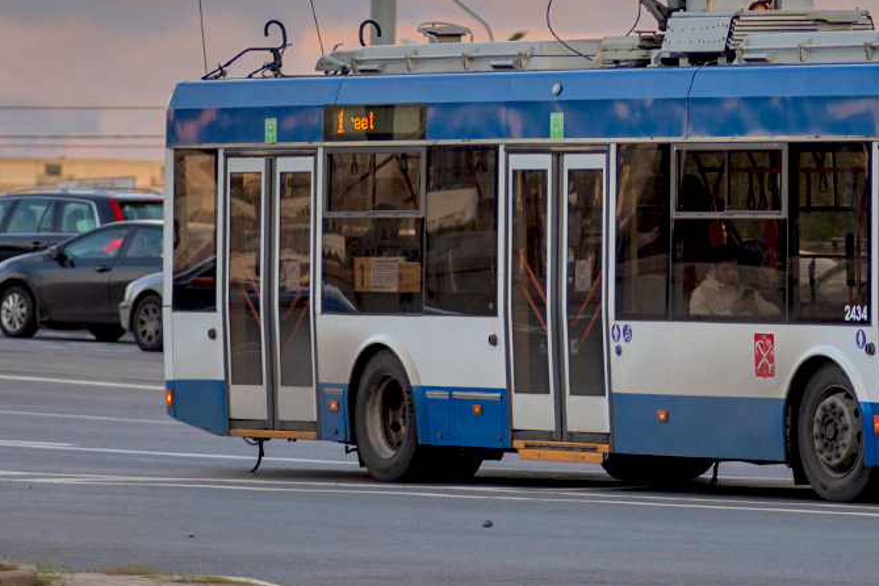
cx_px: 748
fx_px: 5908
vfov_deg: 5.7
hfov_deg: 8.5
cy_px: 89
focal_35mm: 242
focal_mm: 135
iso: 200
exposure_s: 1/500
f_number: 2.8
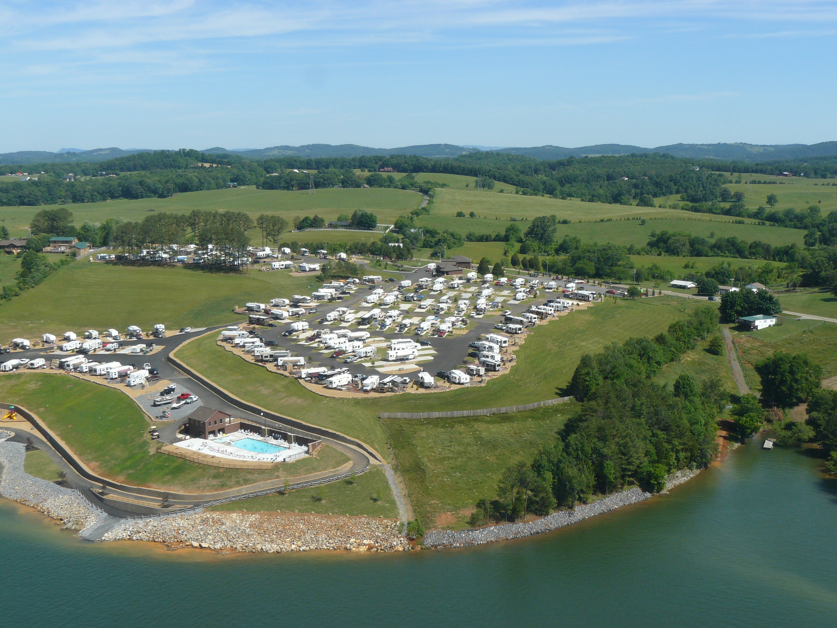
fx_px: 1040
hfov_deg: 43.9
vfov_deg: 33.6
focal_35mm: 43
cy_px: 314
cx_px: 418
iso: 100
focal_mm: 7.1
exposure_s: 1/400
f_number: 5.6
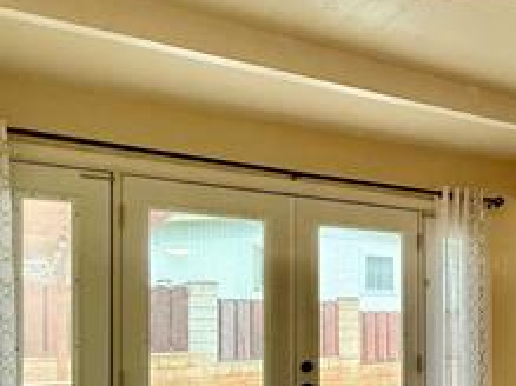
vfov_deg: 34.0
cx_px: 641
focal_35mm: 41
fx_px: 611
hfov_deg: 34.8
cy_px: 313
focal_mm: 2.22
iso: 500
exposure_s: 1/120
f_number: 2.2
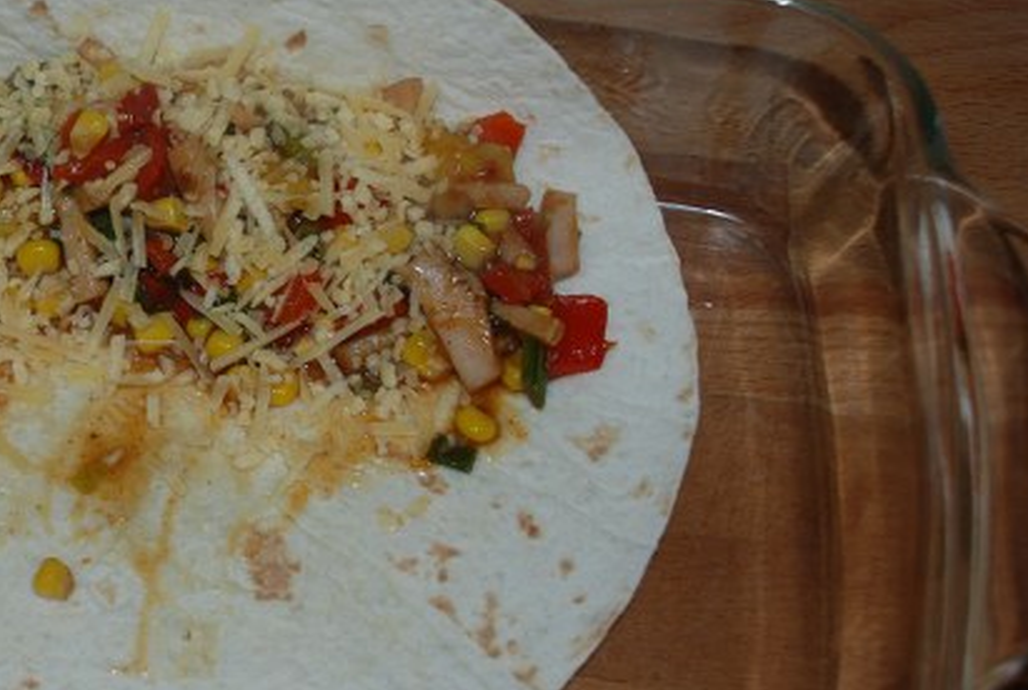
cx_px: 68
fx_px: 2003
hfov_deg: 27.5
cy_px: 365
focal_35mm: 70
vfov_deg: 19.6
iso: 160
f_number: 4
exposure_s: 1/60
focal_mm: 24
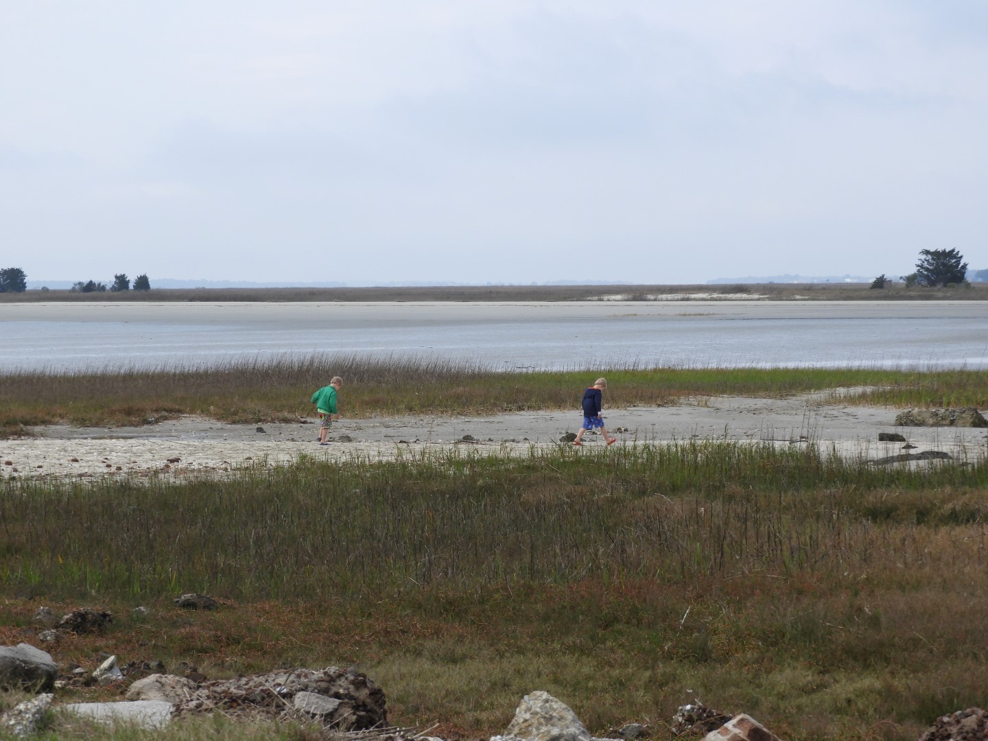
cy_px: 370
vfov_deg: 9.9
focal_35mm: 150
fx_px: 4281
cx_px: 494
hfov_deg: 13.2
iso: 100
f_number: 5.2
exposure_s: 1/500
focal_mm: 26.9
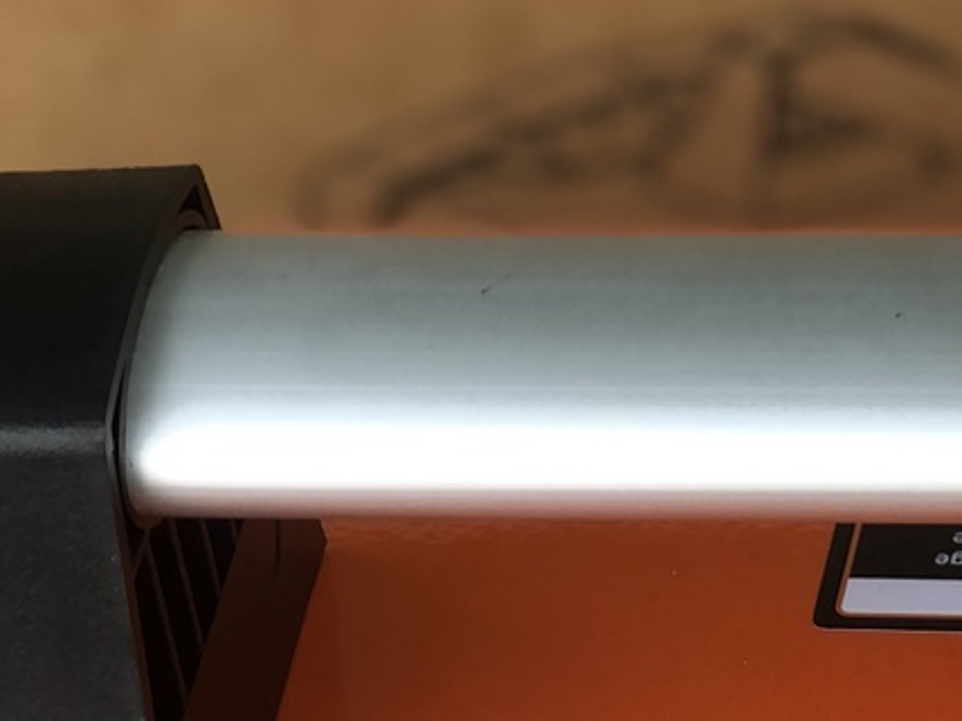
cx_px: 1360
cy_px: 734
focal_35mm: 192
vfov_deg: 7.7
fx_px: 5336
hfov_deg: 10.0
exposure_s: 1/40
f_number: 2.8
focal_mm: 6.6
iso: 20
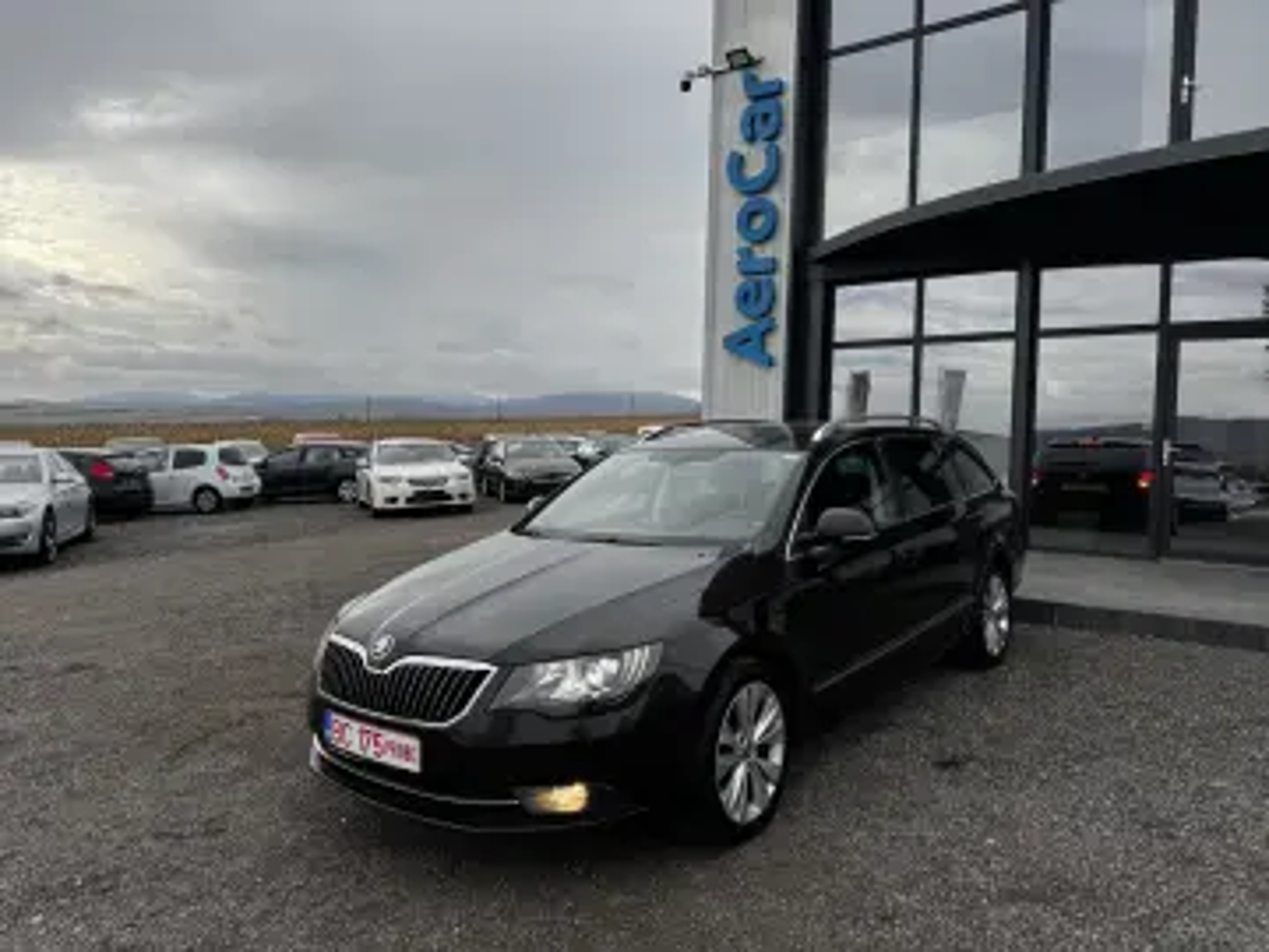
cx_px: 634
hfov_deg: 71.6
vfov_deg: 56.8
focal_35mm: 24
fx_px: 880
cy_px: 476
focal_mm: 6.76
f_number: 1.78
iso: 80
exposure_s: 1/2174
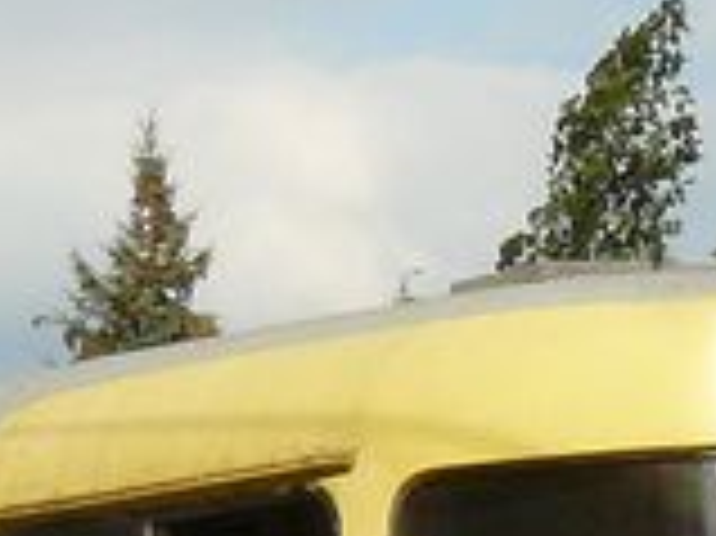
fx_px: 4795
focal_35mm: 232
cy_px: 608
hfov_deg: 8.5
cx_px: 126
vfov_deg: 6.4
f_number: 8
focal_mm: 6
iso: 200
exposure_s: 1/400
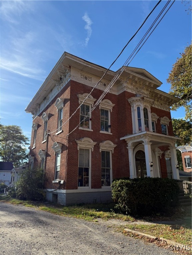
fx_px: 177
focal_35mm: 24
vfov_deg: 71.6
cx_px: 96
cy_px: 128
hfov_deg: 56.8
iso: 100
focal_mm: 6.76
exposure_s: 1/3145
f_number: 1.78
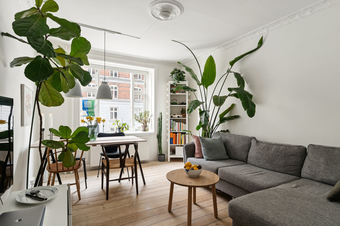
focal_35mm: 19
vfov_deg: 64.8
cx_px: 170
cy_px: 113
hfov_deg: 87.2
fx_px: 178
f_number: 7.1
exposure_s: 1/20
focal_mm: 12.6
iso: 250
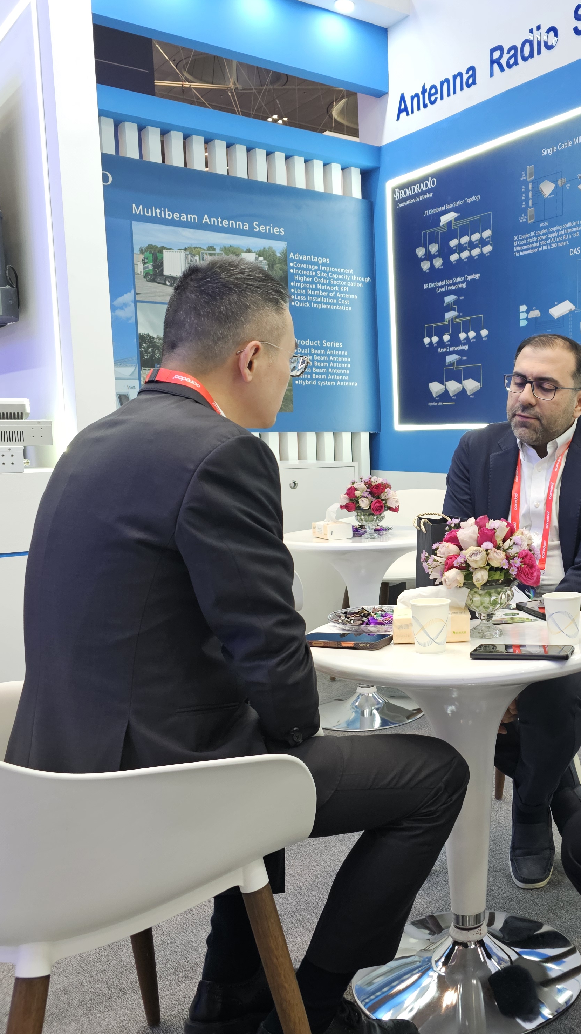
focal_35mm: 34
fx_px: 931
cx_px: 515
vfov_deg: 58.0
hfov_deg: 33.0
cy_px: 521
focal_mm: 6.3
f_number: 1.7
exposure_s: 1/100
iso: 250
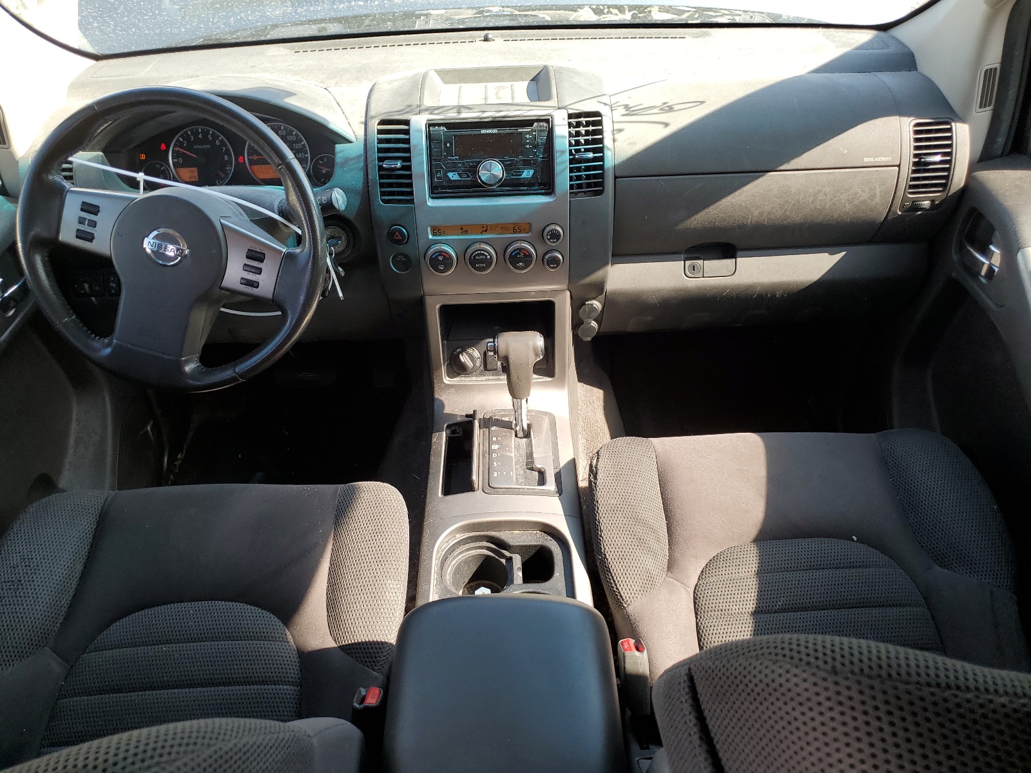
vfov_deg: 53.1
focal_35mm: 26
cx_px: 516
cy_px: 386
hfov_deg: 67.3
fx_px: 774
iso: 50
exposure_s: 1/204
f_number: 1.5
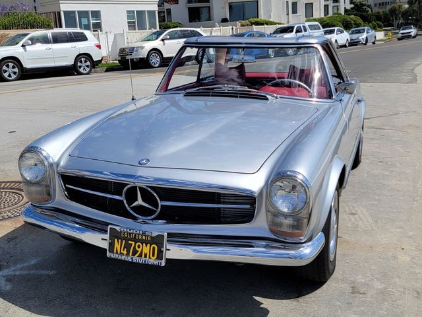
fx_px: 293
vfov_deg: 56.8
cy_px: 158
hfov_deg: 71.6
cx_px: 211
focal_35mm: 24
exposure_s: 1/2000
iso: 16
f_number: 1.8
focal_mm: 6.7
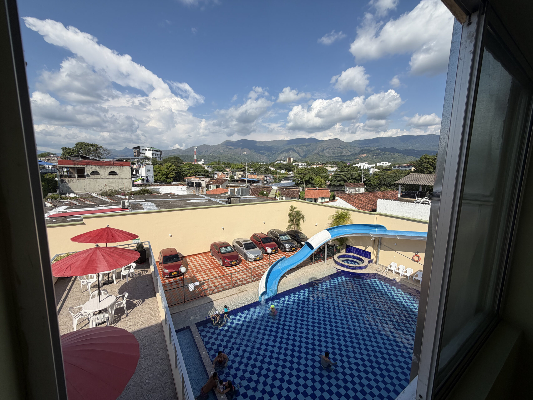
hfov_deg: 102.1
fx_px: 216
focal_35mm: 14
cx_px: 266
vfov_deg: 85.7
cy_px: 200
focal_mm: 2.22
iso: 20
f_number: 2.2
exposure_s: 1/1312
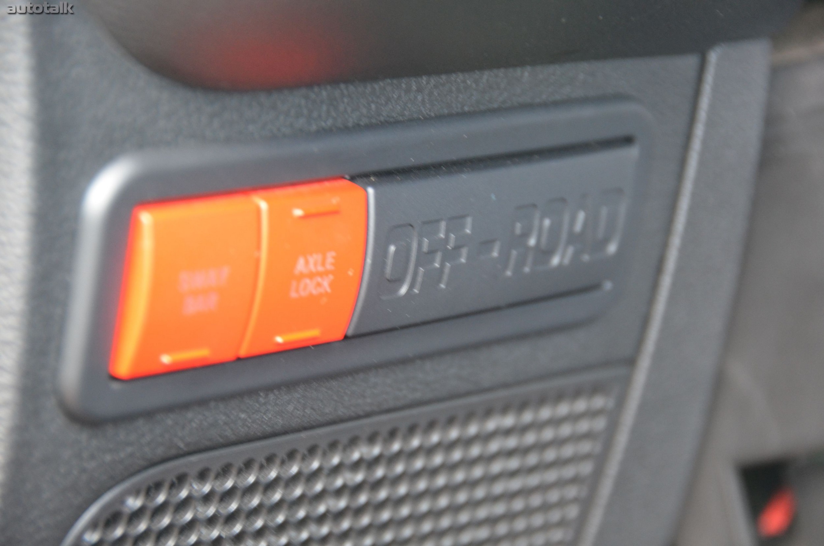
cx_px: 412
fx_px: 4454
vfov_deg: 7.0
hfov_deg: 10.6
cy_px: 273
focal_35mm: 195
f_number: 5.6
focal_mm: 130
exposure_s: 1/30
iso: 1600
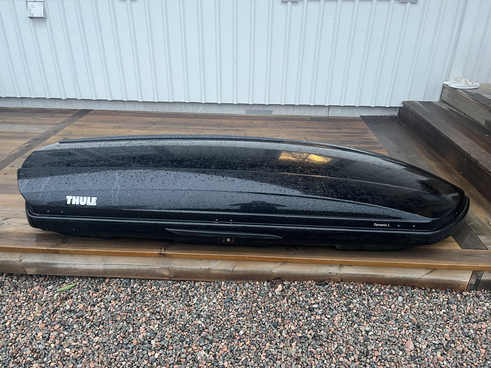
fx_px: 369
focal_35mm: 26
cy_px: 184
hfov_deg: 67.3
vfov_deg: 53.1
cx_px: 246
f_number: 1.6
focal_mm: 5.1
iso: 250
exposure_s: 1/60
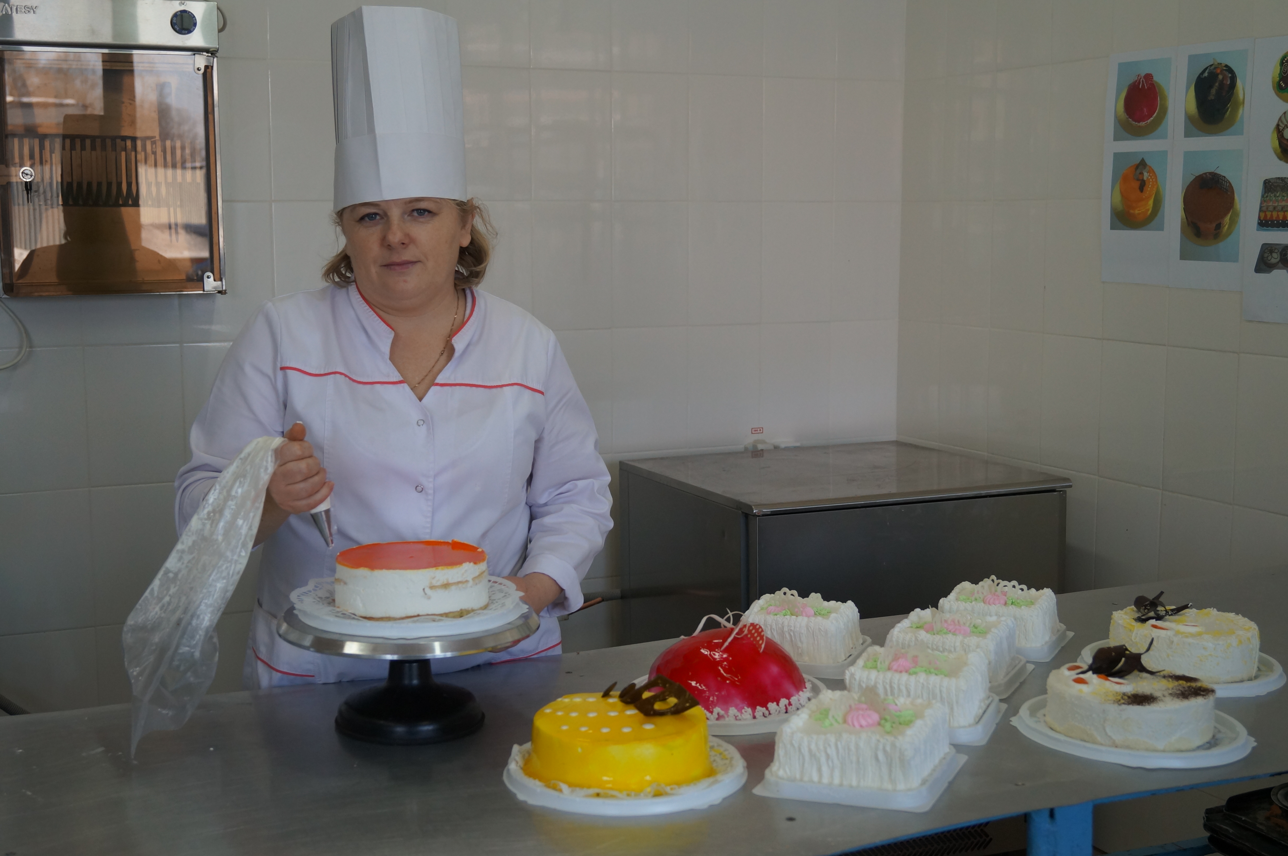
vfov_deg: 29.8
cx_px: 644
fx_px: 1608
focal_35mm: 45
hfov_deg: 43.6
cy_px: 428
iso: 400
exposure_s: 1/160
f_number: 4.5
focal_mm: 30
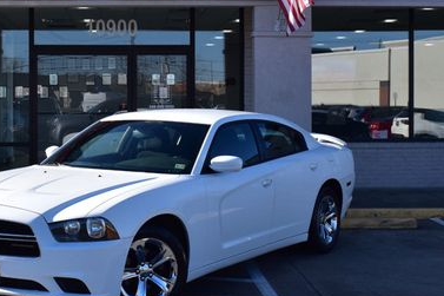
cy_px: 119
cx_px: 164
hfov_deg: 27.3
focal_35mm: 74
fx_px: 910
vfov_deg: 18.4
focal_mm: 29
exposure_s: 1/400
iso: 400
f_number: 11
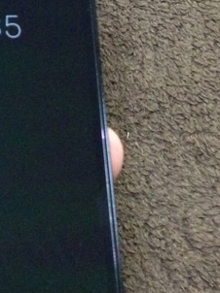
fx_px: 866
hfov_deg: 14.2
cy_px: 34
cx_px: -17
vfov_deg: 19.0
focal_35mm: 102
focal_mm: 4.12
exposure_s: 1/15
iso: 800
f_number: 2.4
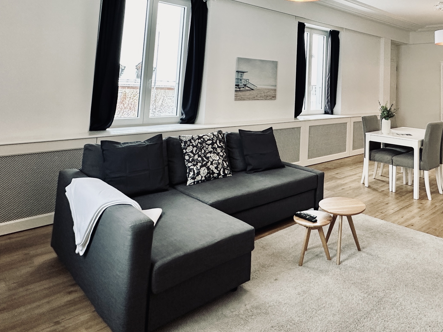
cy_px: 56
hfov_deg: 62.2
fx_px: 346
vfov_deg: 47.9
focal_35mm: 27
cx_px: 323
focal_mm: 2.22
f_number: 2.2
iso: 160
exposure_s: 1/99
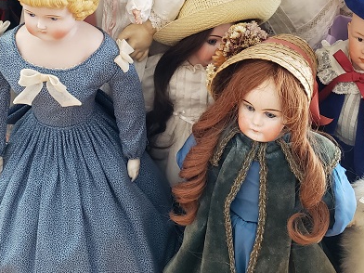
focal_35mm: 53
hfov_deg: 36.2
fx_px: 557
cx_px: 183
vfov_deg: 26.5
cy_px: 22
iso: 250
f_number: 1.5
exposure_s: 1/20
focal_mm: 4.3
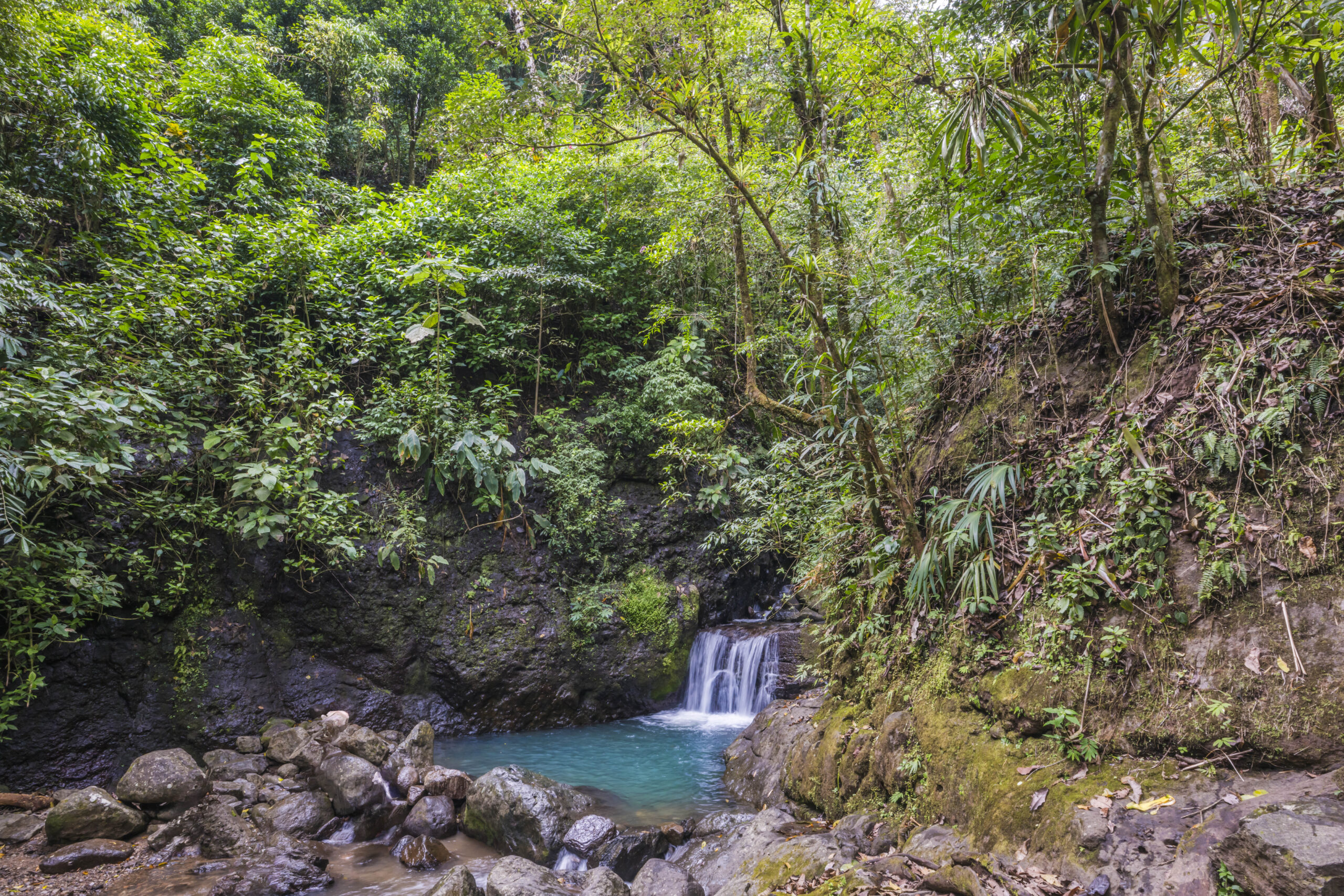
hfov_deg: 84.0
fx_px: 747
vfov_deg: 61.9
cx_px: 672
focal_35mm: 20
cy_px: 448
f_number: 16
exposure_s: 1/10
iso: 250
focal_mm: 20
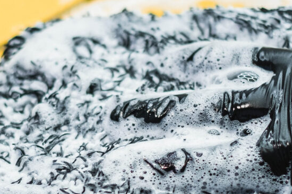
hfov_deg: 12.5
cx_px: 39
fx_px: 1321
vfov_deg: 8.4
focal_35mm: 163
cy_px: 134
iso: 250
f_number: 1.4
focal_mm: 23
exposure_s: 1/160
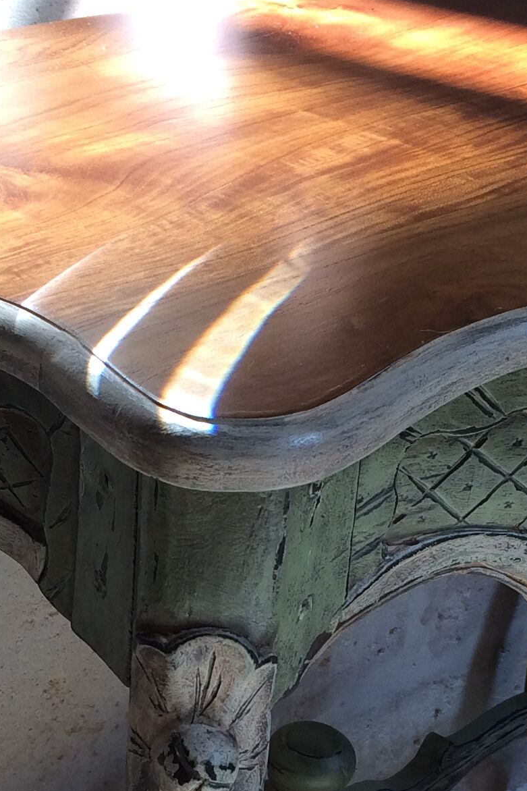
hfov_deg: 16.3
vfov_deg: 23.5
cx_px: 277
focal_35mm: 84
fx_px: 1845
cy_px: 735
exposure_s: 1/101
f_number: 2.2
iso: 32
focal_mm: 4.15
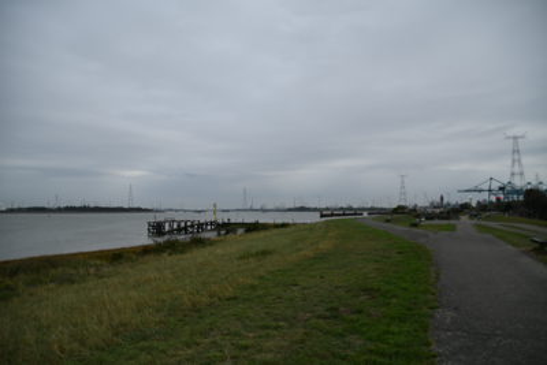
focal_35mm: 24
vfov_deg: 53.2
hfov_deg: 73.7
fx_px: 365
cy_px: 182
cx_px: 274
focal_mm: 16
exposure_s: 1/2500
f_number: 3.5
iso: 100
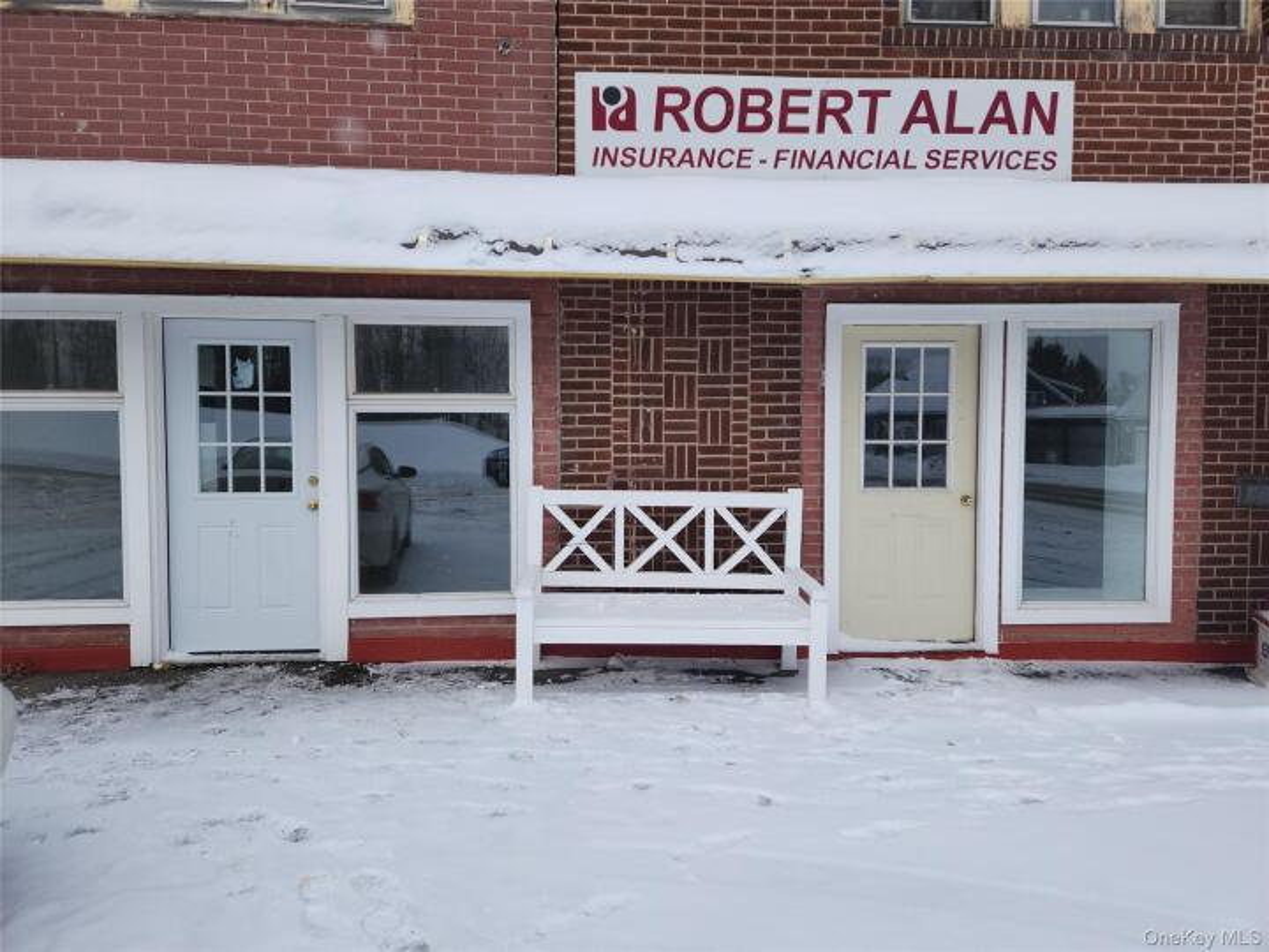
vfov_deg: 58.9
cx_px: 634
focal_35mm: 23
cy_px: 476
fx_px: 843
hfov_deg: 73.9
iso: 20
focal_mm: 5.4
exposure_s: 1/845
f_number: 1.8
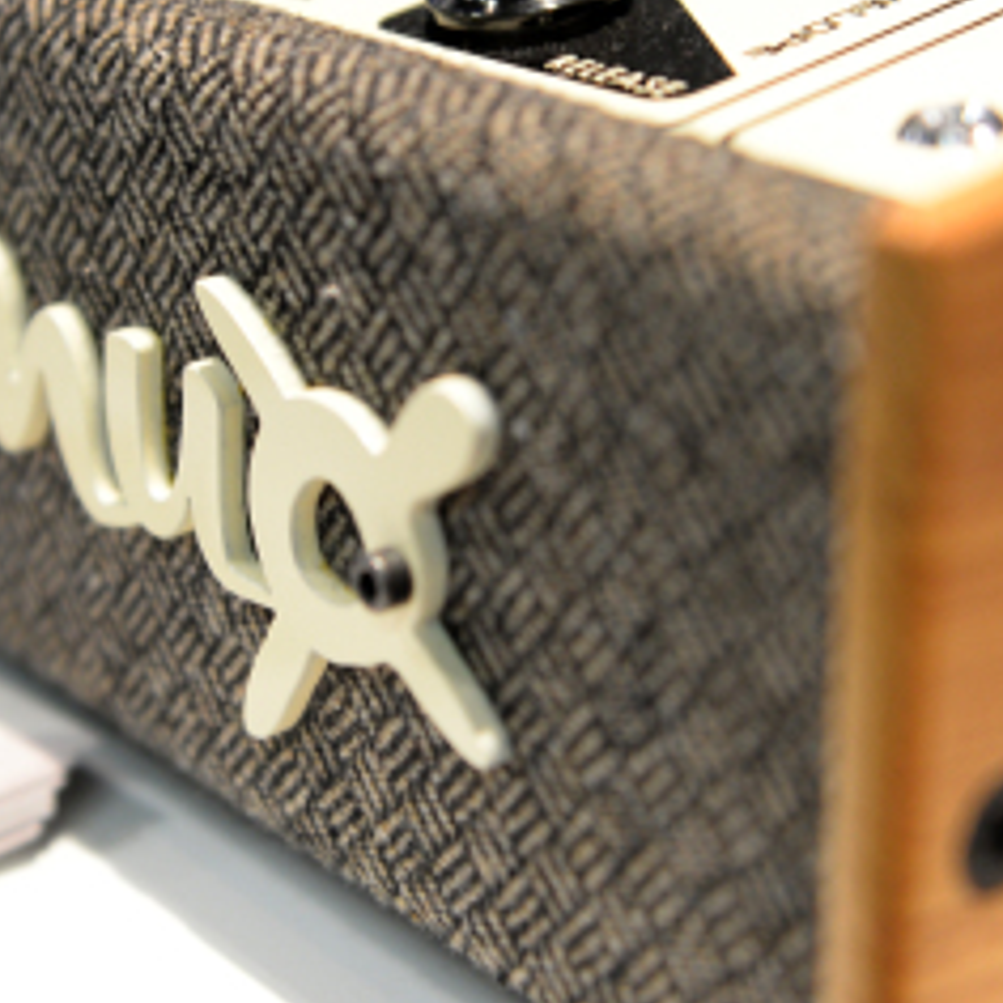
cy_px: 391
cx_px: 427
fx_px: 3016
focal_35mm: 92
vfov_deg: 18.9
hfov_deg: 18.9
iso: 800
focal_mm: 34
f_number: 2.8
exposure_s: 1/80
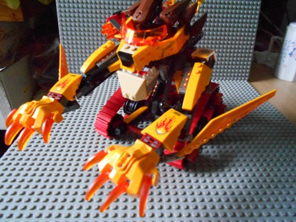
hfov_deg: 67.3
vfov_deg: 53.1
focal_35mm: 26
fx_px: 222
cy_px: 111
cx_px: 148
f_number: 3.2
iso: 800
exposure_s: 1/3
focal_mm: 4.6
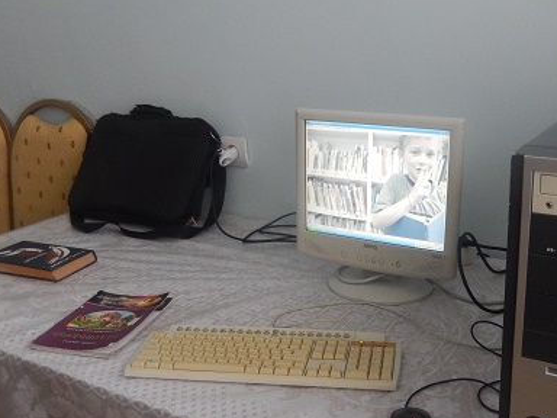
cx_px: 344
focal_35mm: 42
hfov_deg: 44.5
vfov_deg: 34.2
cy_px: 250
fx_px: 676
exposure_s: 1/30
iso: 400
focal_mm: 4.5
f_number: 3.4
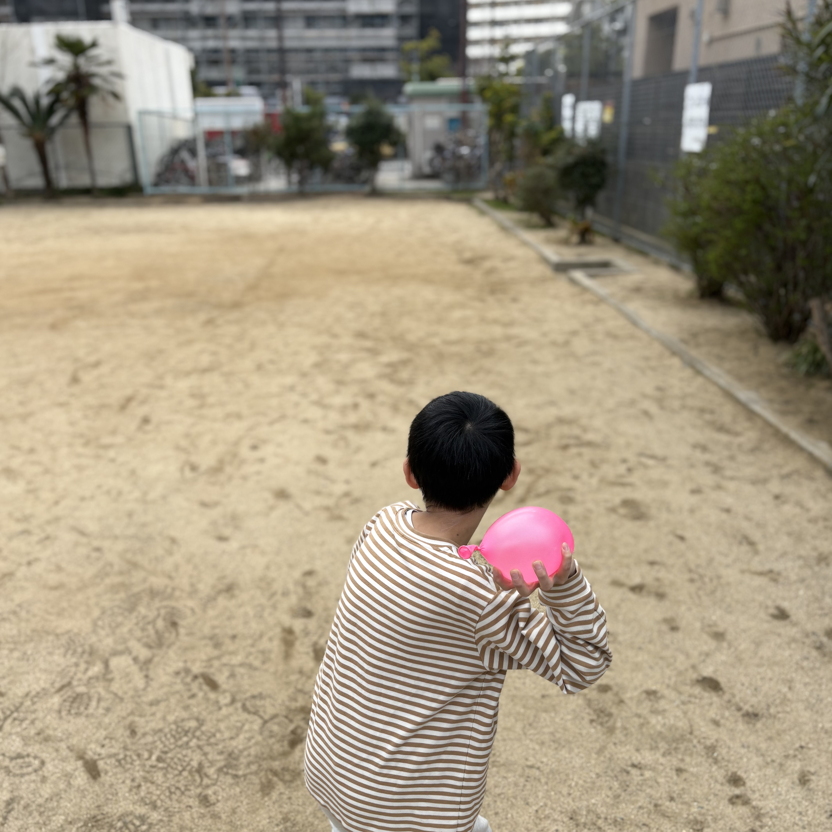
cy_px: 502
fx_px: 843
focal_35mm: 31
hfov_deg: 52.5
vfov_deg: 52.2
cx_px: 414
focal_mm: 5.96
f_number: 1.6
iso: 50
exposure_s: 1/1001
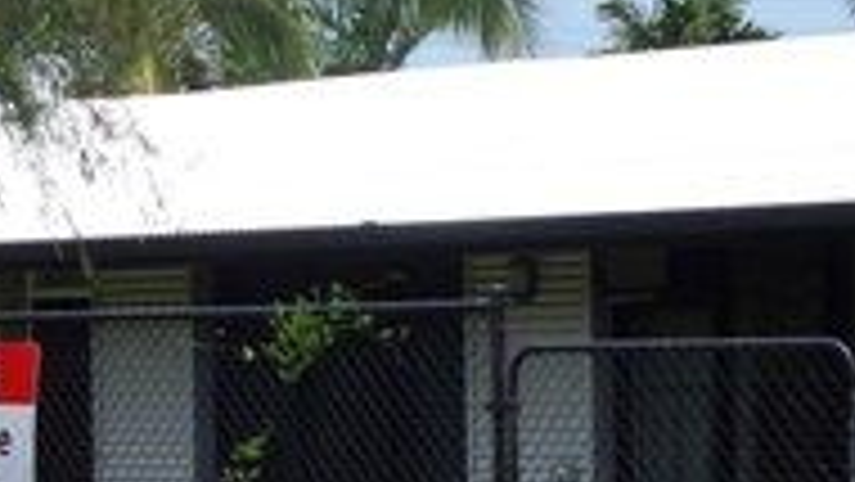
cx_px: 328
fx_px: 4422
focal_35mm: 195
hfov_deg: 11.0
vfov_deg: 6.2
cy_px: 459
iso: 80
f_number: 4.4
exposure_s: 1/750
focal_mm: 9.6
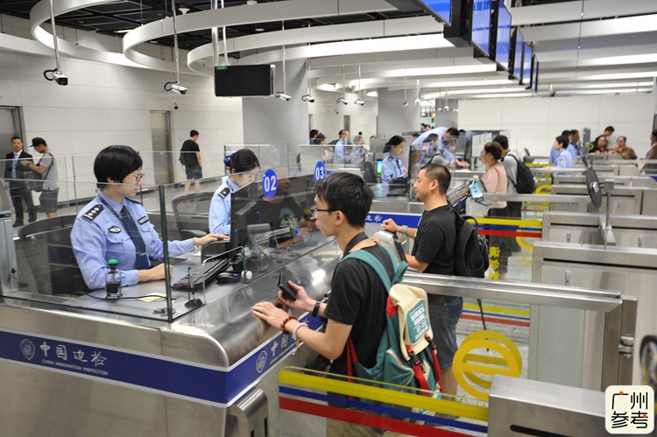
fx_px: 547
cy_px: 218
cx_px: 328
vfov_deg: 43.6
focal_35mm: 30
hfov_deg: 62.0
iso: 3200
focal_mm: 30
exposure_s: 1/100
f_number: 3.5
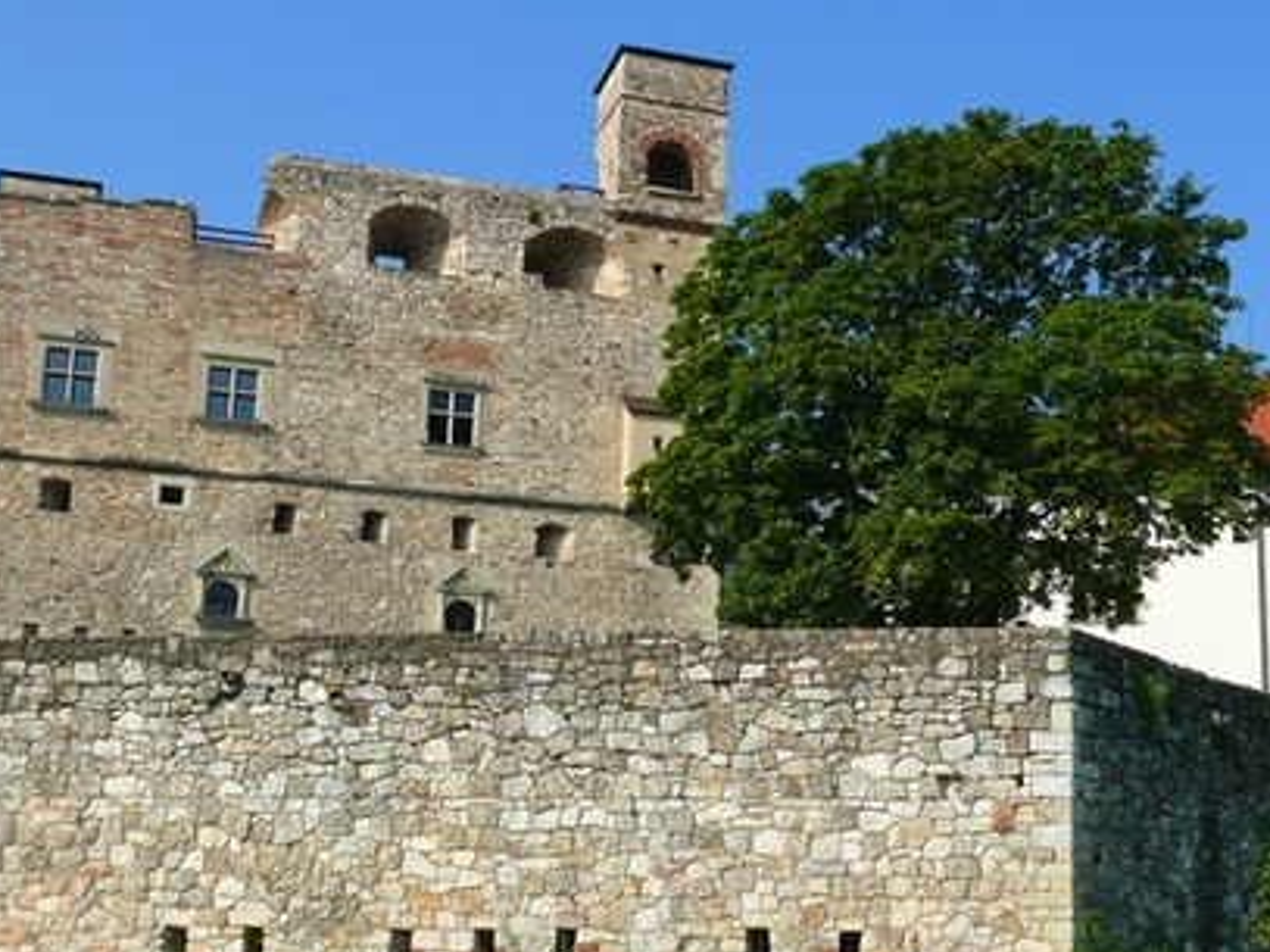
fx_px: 2017
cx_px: 974
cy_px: 543
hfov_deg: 34.1
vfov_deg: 26.5
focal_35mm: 55
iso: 100
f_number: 6.3
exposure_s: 1/400
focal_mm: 7.4
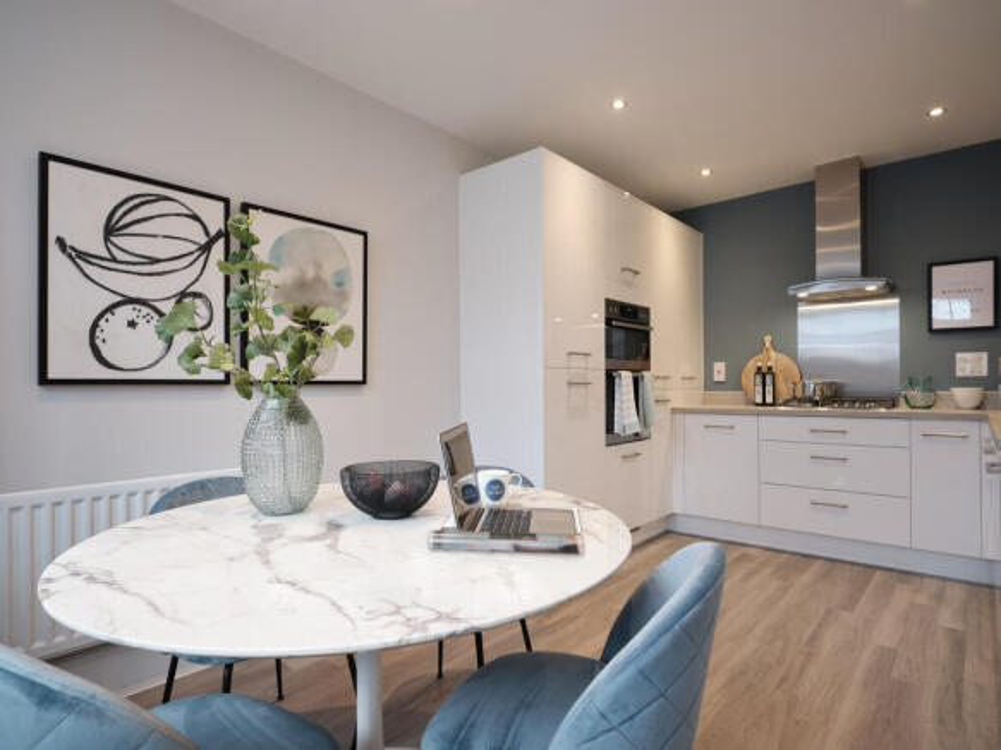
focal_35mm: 18
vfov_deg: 71.6
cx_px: 500
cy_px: 375
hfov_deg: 87.8
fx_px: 520
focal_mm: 23
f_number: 9
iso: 100
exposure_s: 1/2.5
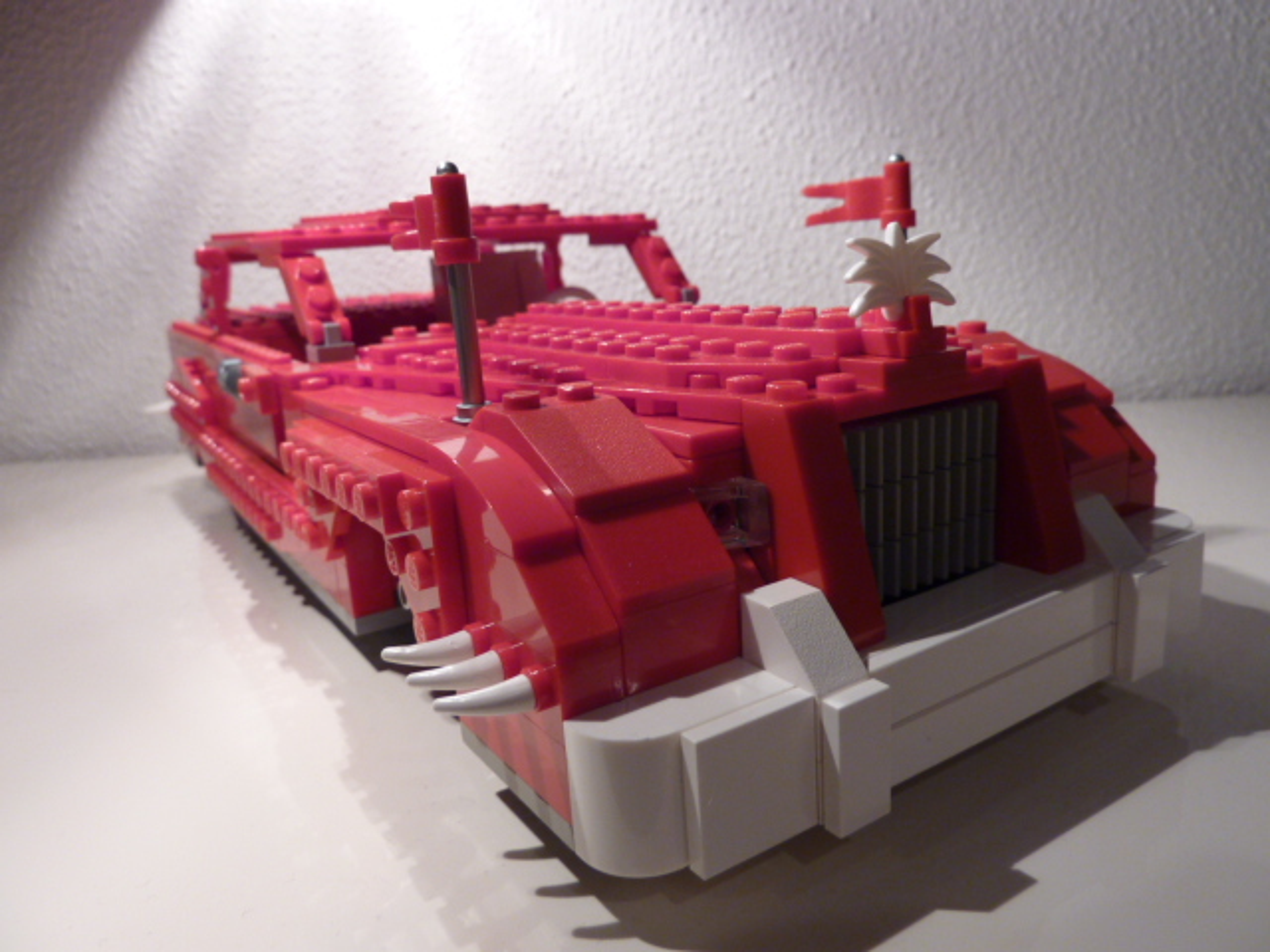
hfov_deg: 69.4
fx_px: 917
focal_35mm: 25
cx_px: 635
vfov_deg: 54.9
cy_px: 476
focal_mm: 4.1
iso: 160
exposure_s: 1/30
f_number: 3.3
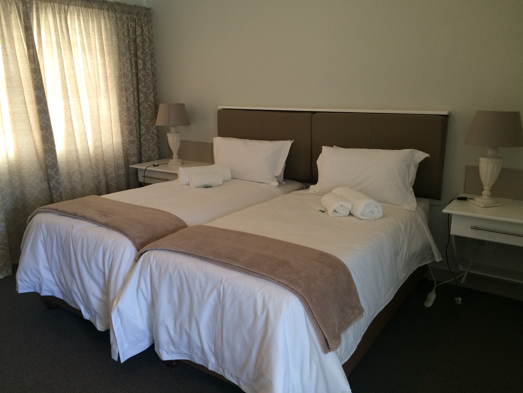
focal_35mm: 29
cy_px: 196
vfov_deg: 48.2
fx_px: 438
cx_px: 262
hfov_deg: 61.7
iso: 80
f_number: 2.2
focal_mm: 4.15
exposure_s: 1/30
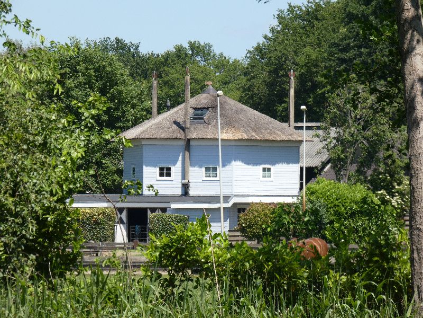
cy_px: 159
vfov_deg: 4.8
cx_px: 212
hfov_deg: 6.4
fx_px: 3776
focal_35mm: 309
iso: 80
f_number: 5.6
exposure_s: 1/250
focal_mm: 55.4
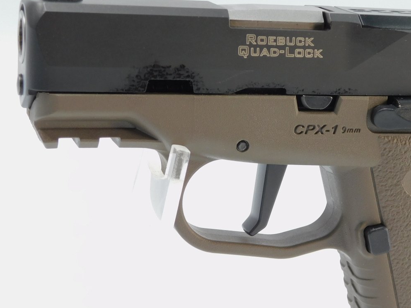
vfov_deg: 16.4
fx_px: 1069
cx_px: 263
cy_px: 203
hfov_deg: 21.7
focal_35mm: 90
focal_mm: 10.4
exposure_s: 1/60
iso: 125
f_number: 4
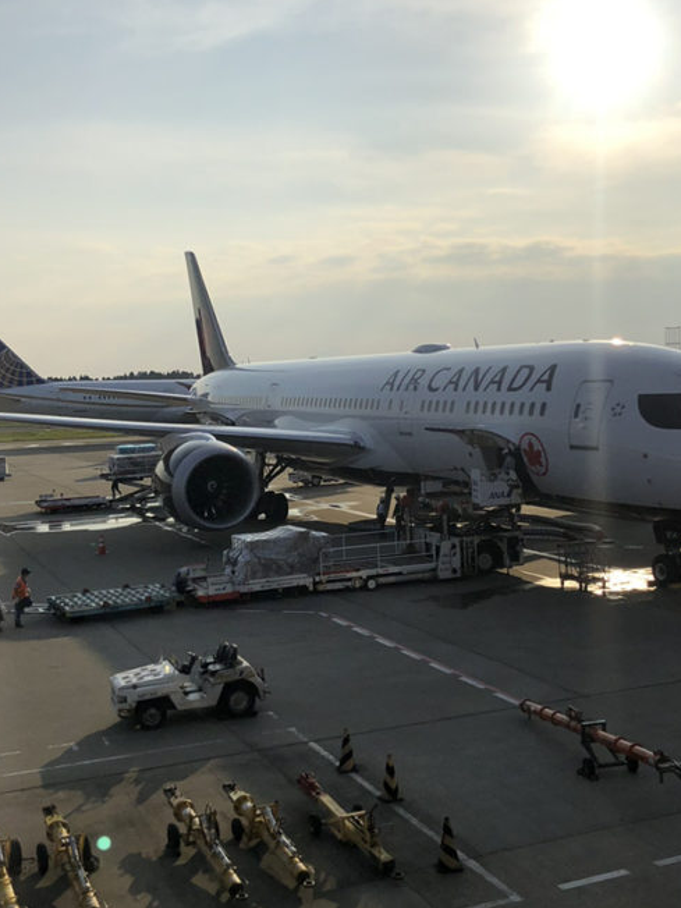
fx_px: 1154
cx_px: 362
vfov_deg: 42.9
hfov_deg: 32.9
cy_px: 443
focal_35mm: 44
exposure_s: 1/3003
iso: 20
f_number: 1.8
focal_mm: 4
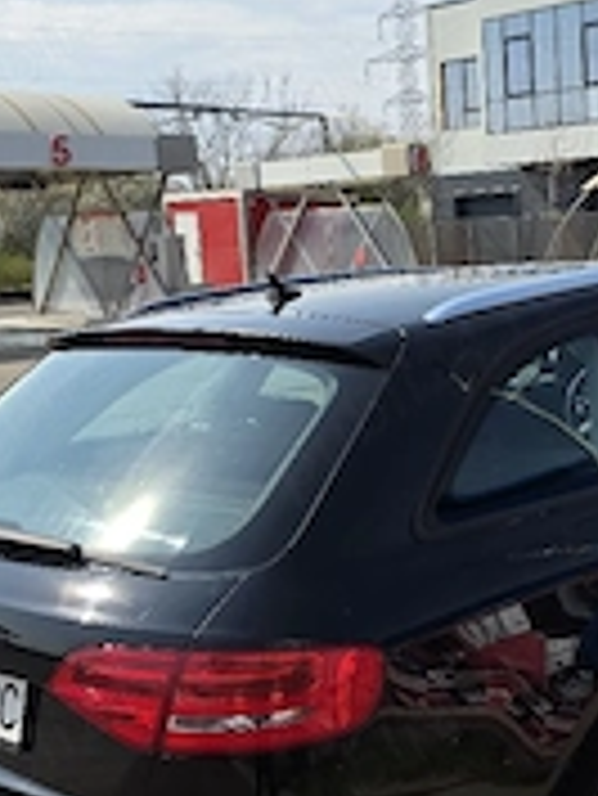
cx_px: 508
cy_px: 436
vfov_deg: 36.8
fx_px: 1196
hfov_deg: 27.3
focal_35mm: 52
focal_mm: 6.3
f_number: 1.7
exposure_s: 1/10000
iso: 80
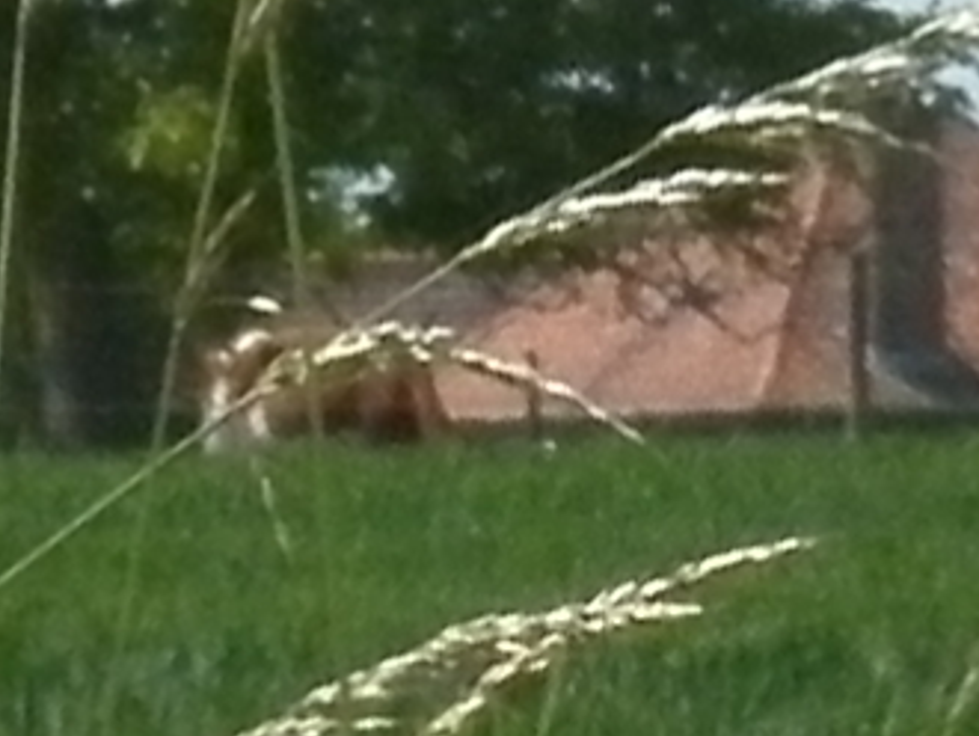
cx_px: 590
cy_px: -1125
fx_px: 38236
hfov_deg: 1.5
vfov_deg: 1.1
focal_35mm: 1351
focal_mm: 20
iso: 100
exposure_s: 1/400
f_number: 6.2
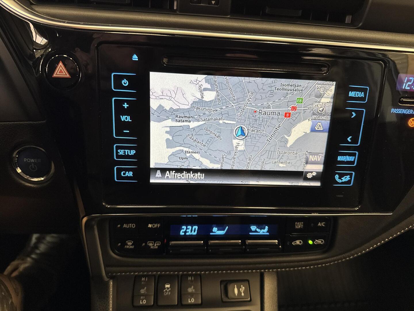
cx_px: 207
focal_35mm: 24
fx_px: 287
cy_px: 156
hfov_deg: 71.6
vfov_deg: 56.8
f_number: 1.78
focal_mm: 6.76
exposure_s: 1/50
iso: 160
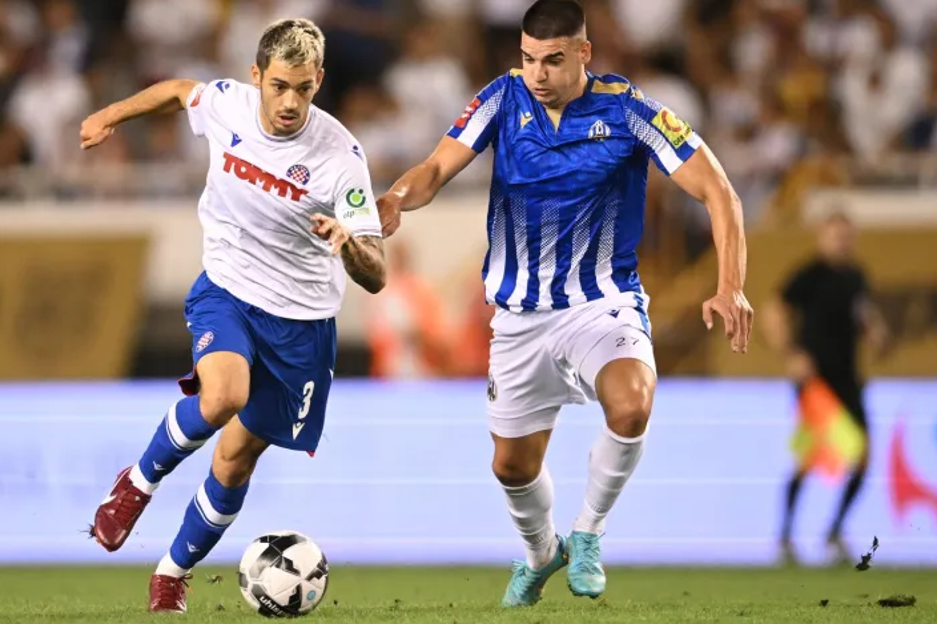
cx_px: 433
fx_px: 11241
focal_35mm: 432
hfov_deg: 4.8
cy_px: 307
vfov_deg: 3.2
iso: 4000
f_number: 2.8
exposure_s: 1/1250
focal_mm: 400
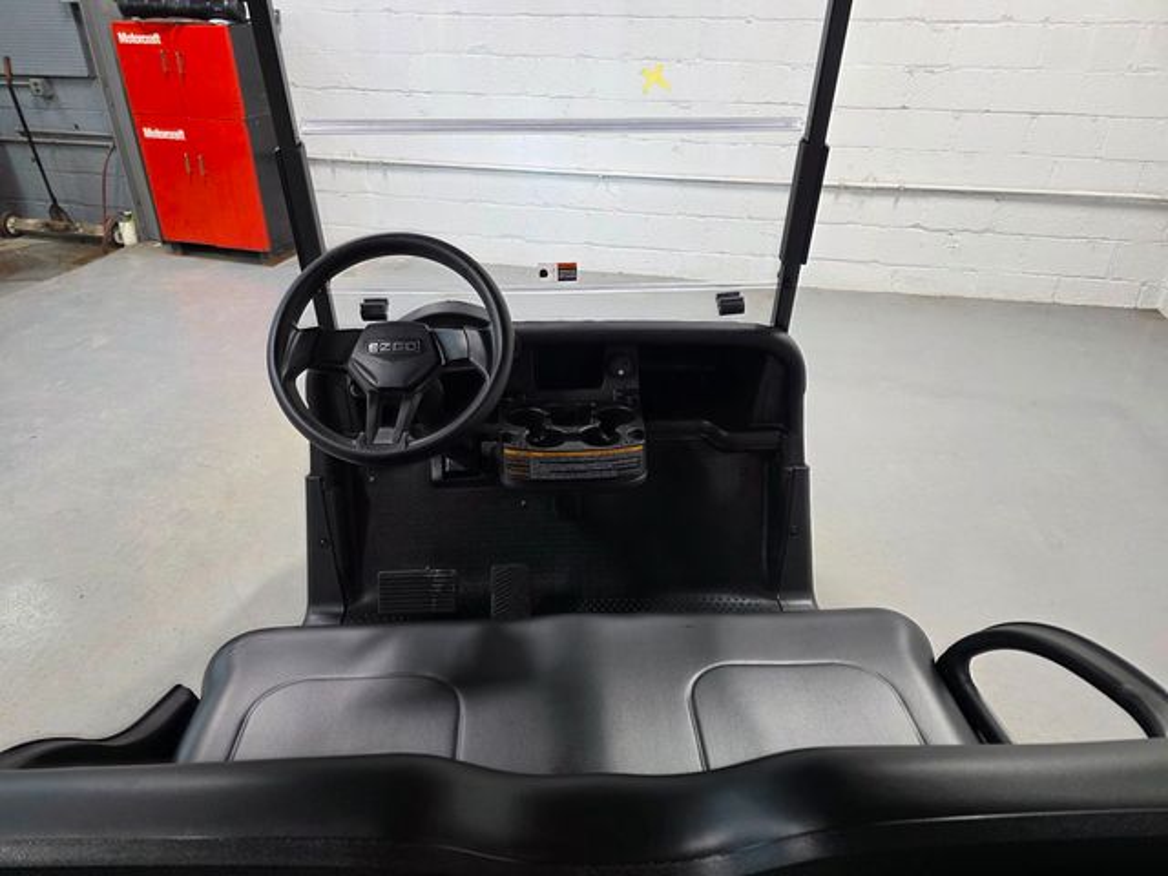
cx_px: 584
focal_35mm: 23
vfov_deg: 58.9
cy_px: 438
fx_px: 776
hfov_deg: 73.9
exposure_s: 1/120
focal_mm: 6.3
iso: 160
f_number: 1.7
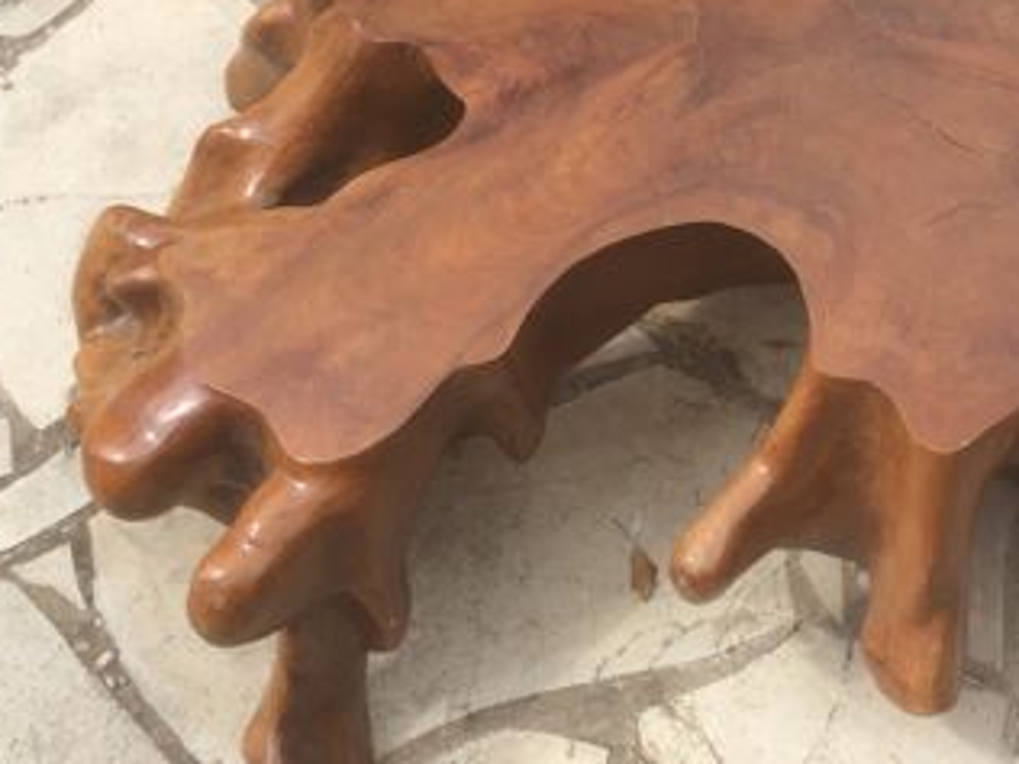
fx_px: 1619
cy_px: 251
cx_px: 764
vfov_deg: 26.4
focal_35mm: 55
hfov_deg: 34.2
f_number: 2.2
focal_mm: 4.15
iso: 32
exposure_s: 1/1080
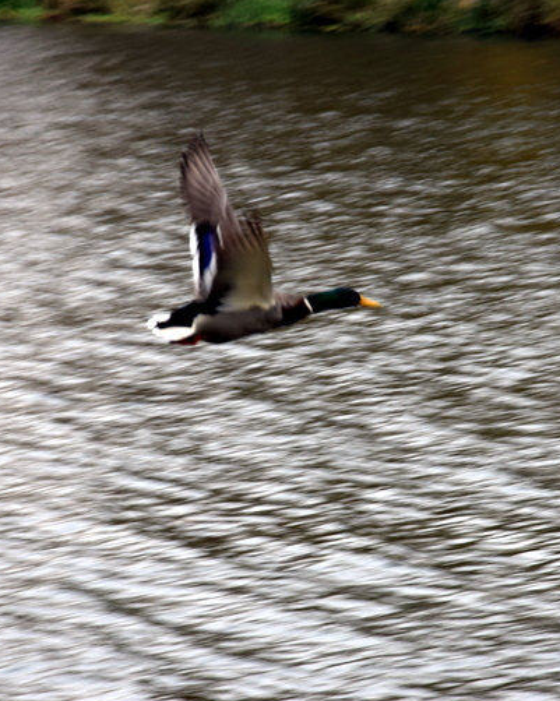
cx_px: 341
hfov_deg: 6.6
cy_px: 345
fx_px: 4889
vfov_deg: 8.2
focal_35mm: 236
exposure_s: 1/125
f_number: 8
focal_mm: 105
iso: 400
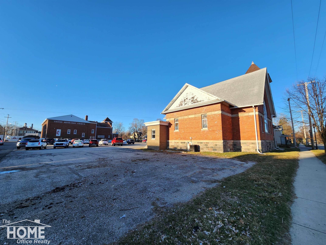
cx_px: 163
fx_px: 122
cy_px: 122
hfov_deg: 106.2
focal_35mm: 13
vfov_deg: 89.9
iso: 50
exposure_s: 1/883
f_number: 2.2
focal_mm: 2.2
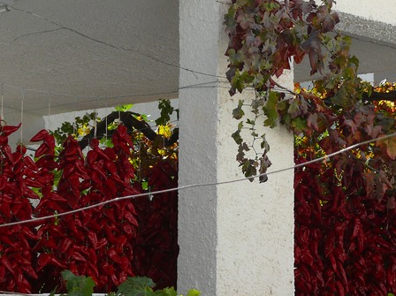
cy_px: 174
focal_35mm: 124
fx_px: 1417
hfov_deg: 15.8
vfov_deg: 11.9
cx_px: 316
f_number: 4
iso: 100
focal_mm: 15.7
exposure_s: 1/200
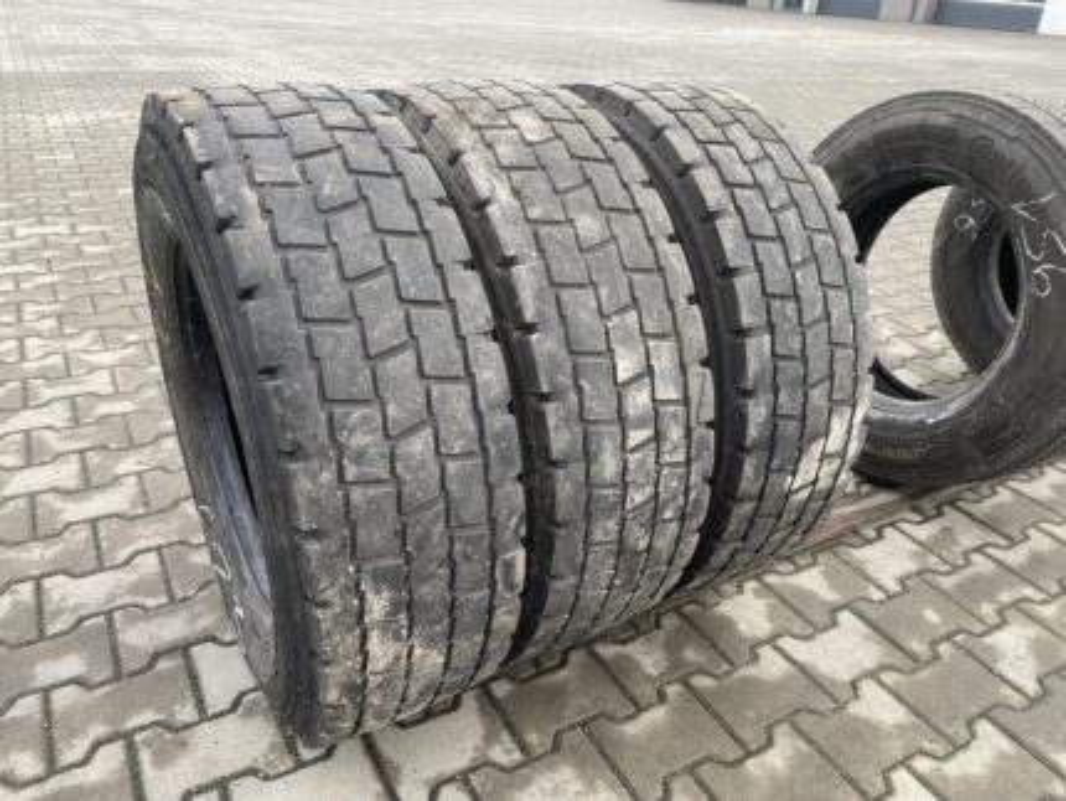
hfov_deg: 67.3
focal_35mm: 26
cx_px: 533
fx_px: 801
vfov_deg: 53.1
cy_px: 400
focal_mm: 4.25
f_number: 1.8
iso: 64
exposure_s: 1/122
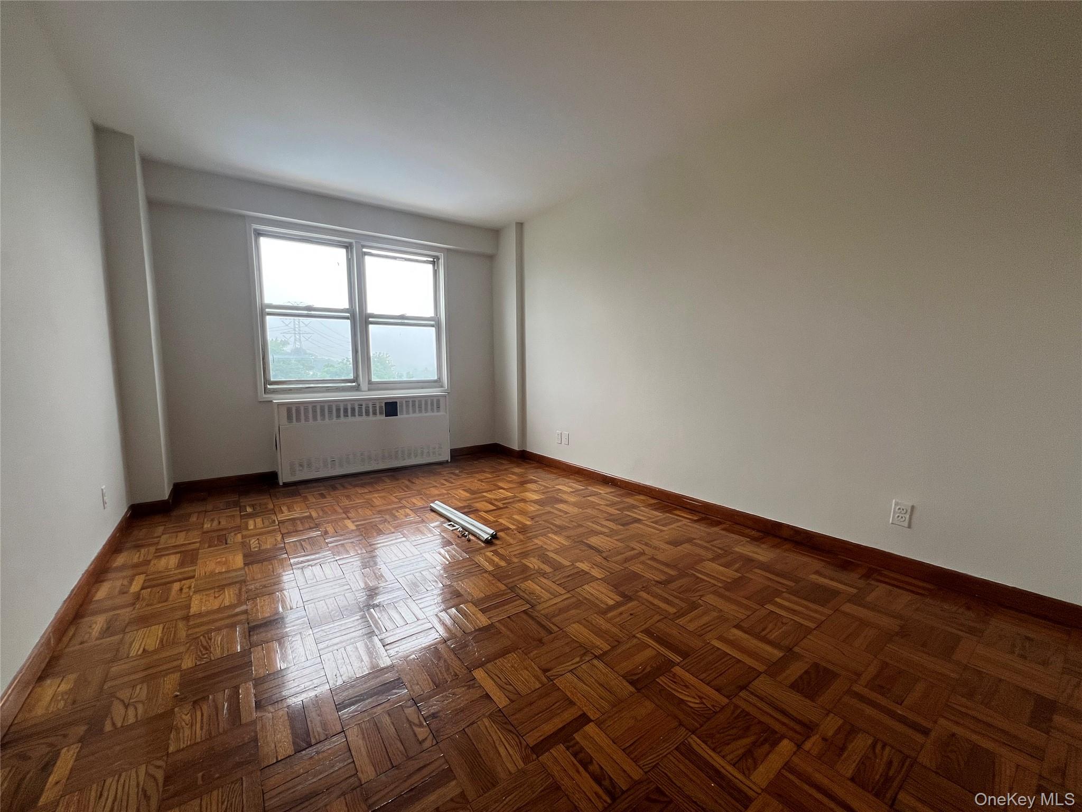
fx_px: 406
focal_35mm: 13
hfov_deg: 106.2
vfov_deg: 89.9
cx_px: 541
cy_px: 406
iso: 80
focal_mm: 1.57
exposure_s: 1/99
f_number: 1.8
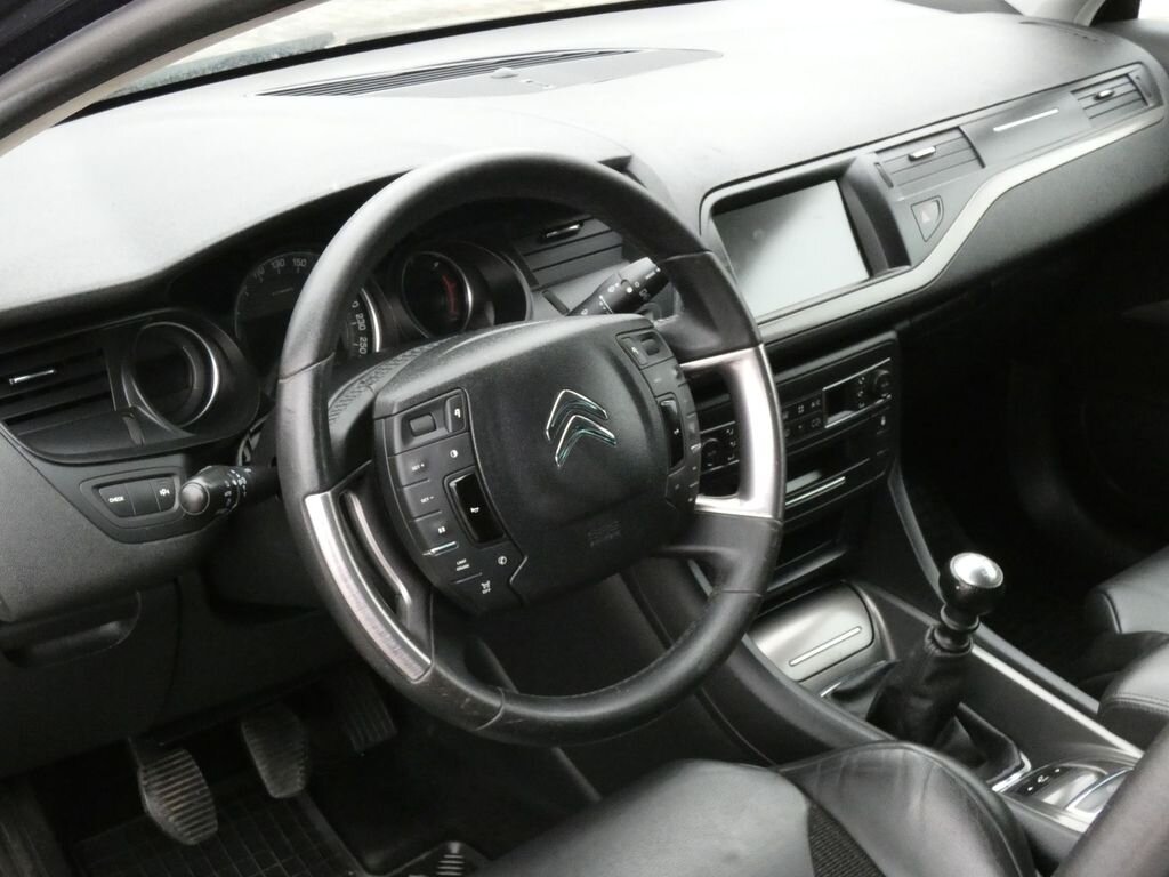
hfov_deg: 38.2
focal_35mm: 50
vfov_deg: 29.1
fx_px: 1689
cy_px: 438
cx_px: 584
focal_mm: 9
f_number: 5.6
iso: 1250
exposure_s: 1/80
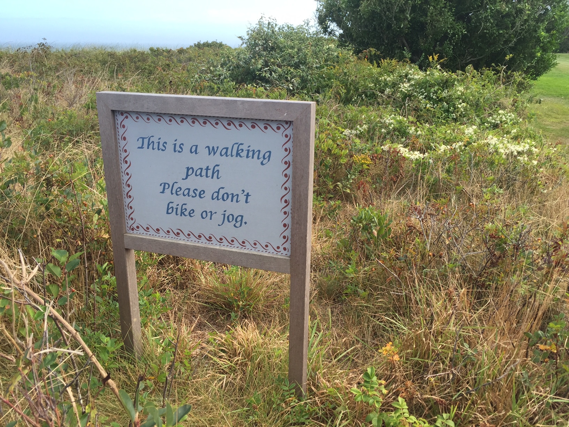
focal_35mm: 29
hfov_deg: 61.7
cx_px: 284
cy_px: 214
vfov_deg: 48.2
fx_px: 477
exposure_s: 1/514
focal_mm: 4.15
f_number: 2.2
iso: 32
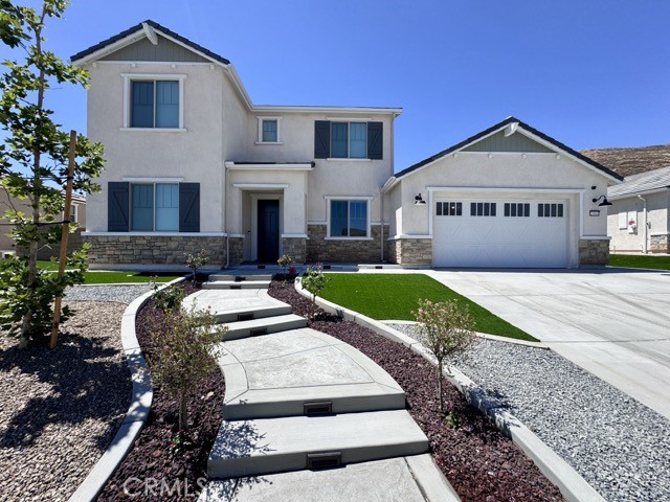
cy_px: 251
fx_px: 271
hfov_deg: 102.1
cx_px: 335
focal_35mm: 14
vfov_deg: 85.7
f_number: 2.2
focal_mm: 2.22
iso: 40
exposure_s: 1/1880
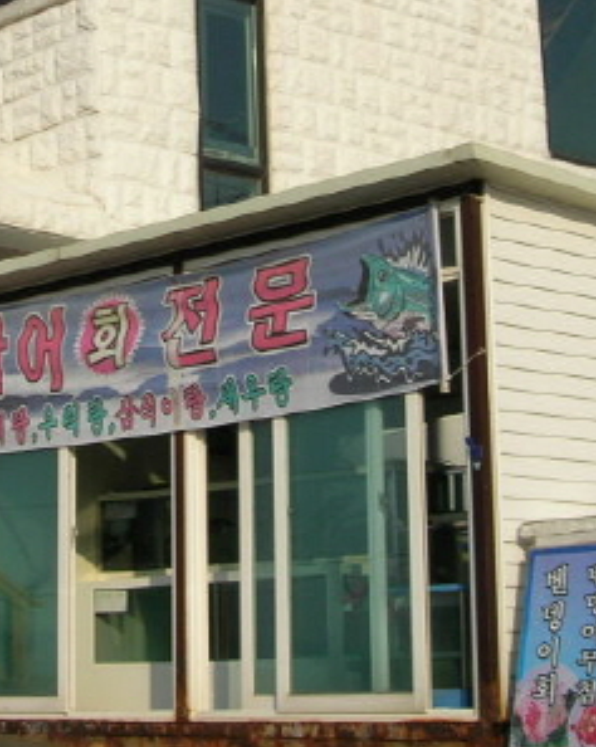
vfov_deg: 19.0
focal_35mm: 100
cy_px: 123
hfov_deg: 15.2
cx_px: 48
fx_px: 2208
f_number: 4.8
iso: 64
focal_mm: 7.8
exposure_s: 1/744
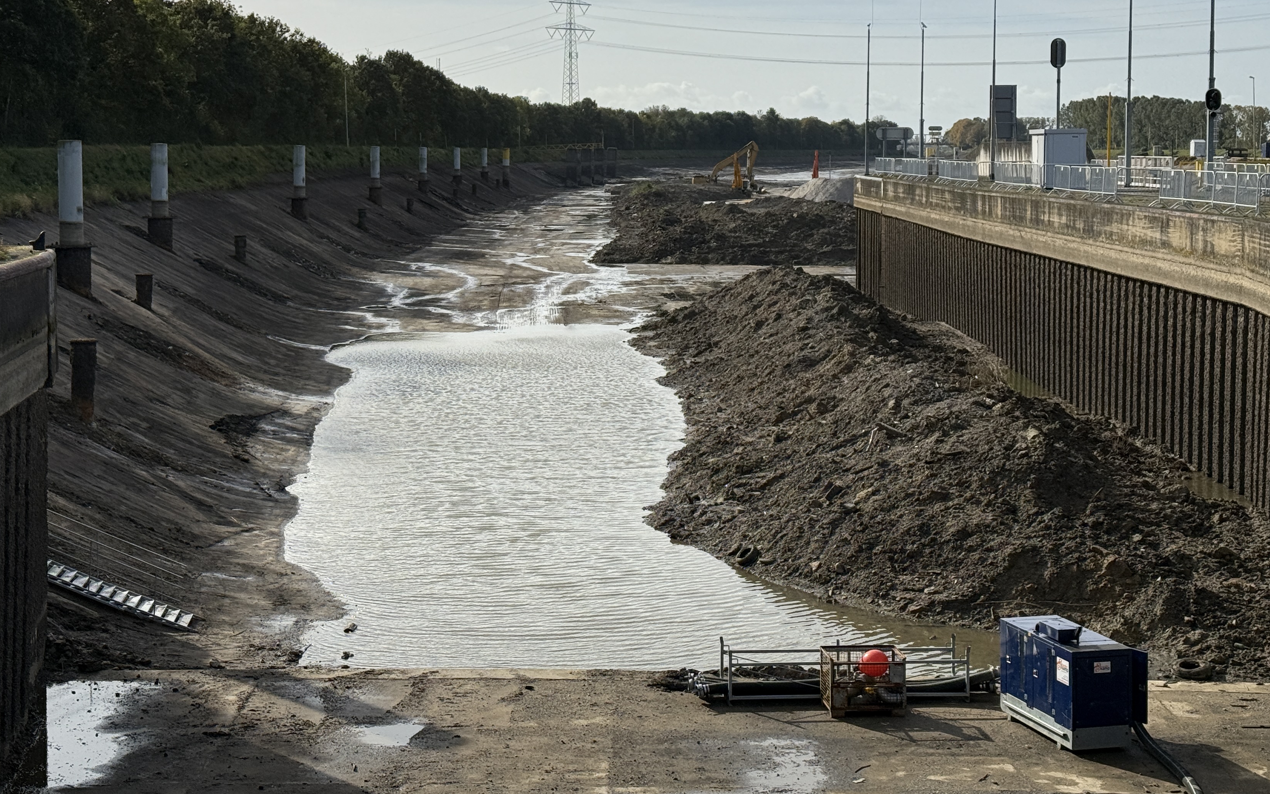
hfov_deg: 32.9
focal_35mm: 62
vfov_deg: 20.9
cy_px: 242
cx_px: 560
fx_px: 2146
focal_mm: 6.76
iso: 64
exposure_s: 1/8772
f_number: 1.78
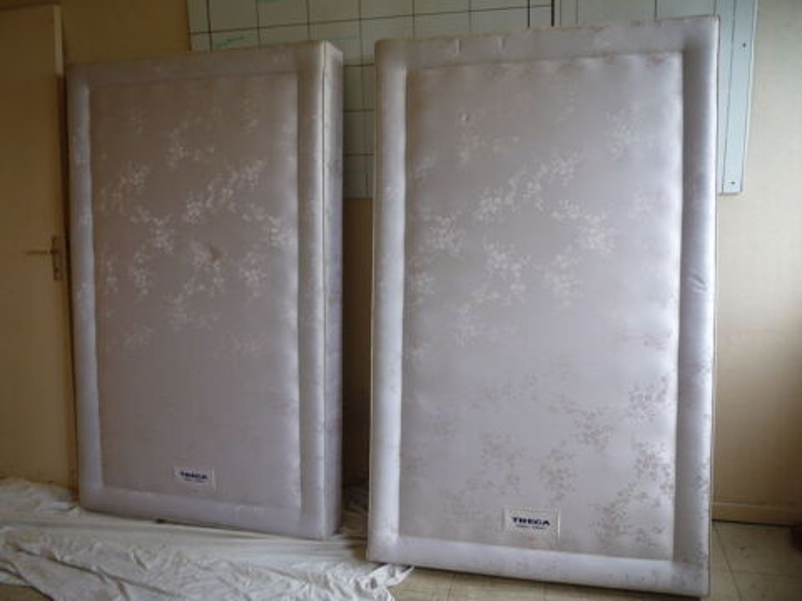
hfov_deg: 60.0
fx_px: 695
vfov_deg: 46.8
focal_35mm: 30
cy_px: 300
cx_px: 401
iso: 100
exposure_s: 1/30
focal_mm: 5.2
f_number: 3.3
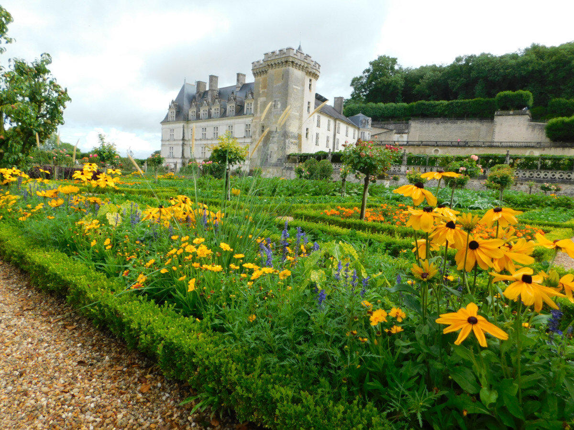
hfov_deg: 73.9
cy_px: 215
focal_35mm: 23
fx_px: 381
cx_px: 287
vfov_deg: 58.9
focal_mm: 4
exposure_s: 1/1000
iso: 125
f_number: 3
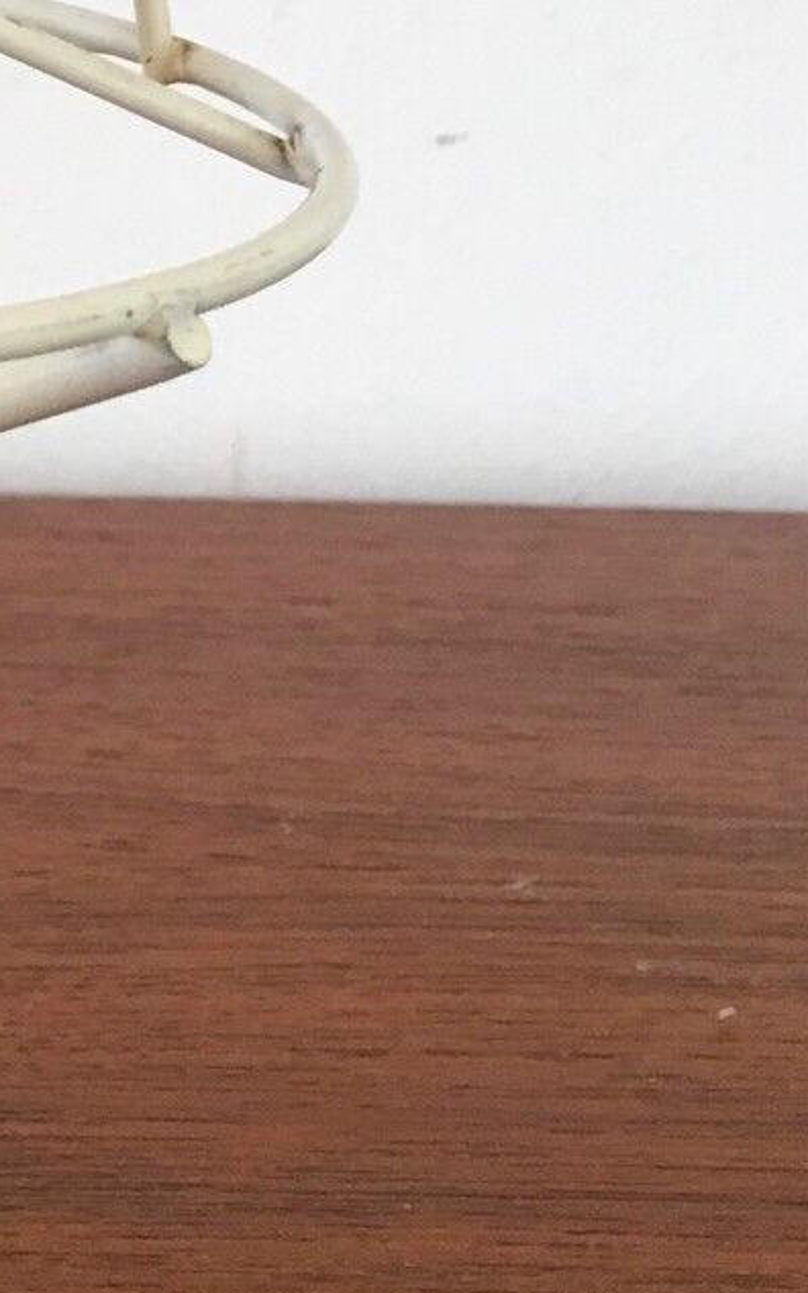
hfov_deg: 12.4
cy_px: -16
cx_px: -626
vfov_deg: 20.7
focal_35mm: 97
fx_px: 3419
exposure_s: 1/33
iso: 125
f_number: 2.2
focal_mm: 4.15
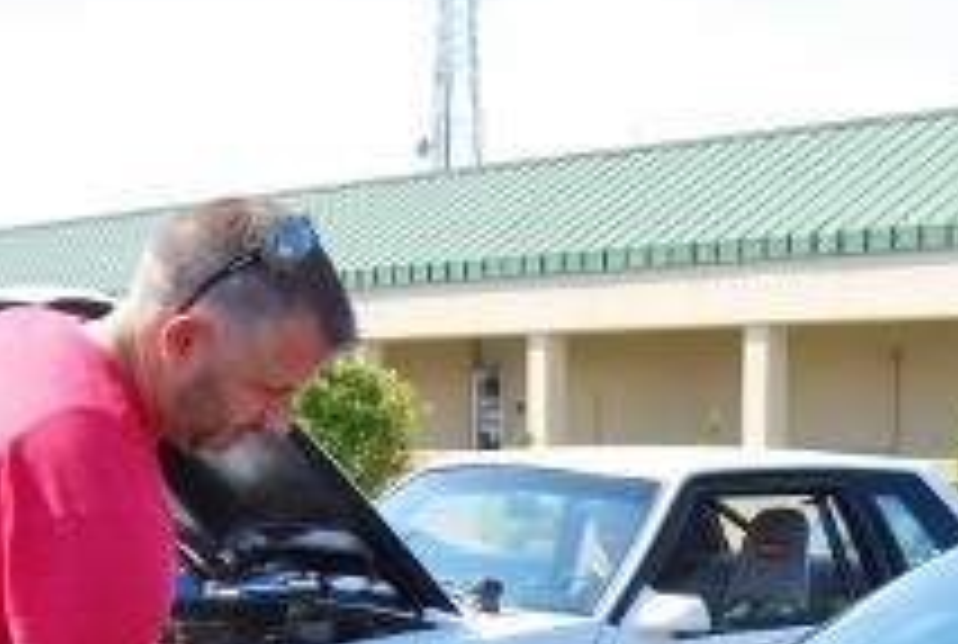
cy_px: 820
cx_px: 841
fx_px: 2160
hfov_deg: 24.4
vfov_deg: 16.1
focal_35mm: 81
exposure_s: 1/250
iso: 200
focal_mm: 18
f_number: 8
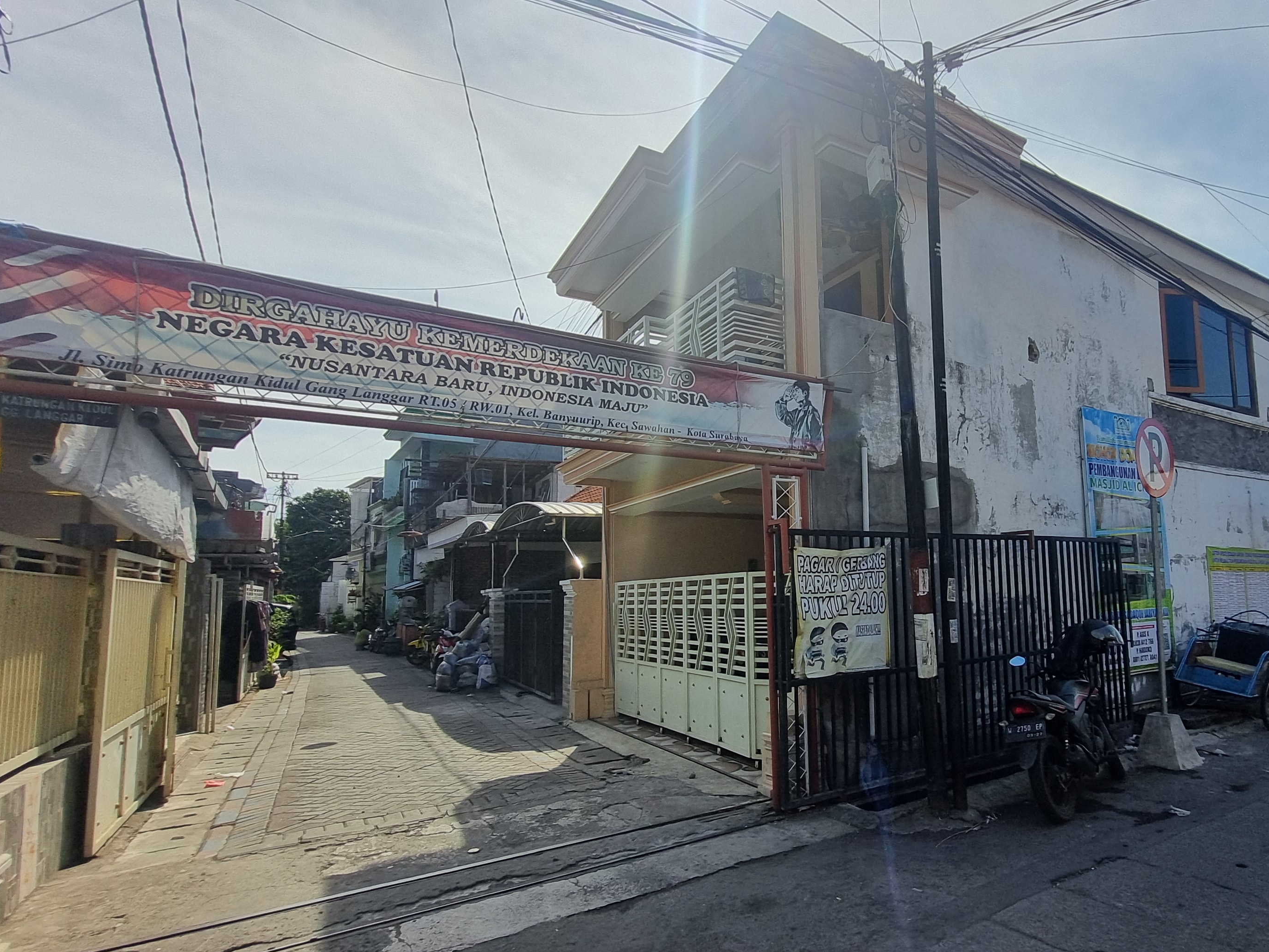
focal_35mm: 19
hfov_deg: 82.8
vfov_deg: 68.7
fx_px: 697
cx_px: 807
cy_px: 495
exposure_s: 1/1876
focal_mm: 1.74
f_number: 2.2
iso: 50
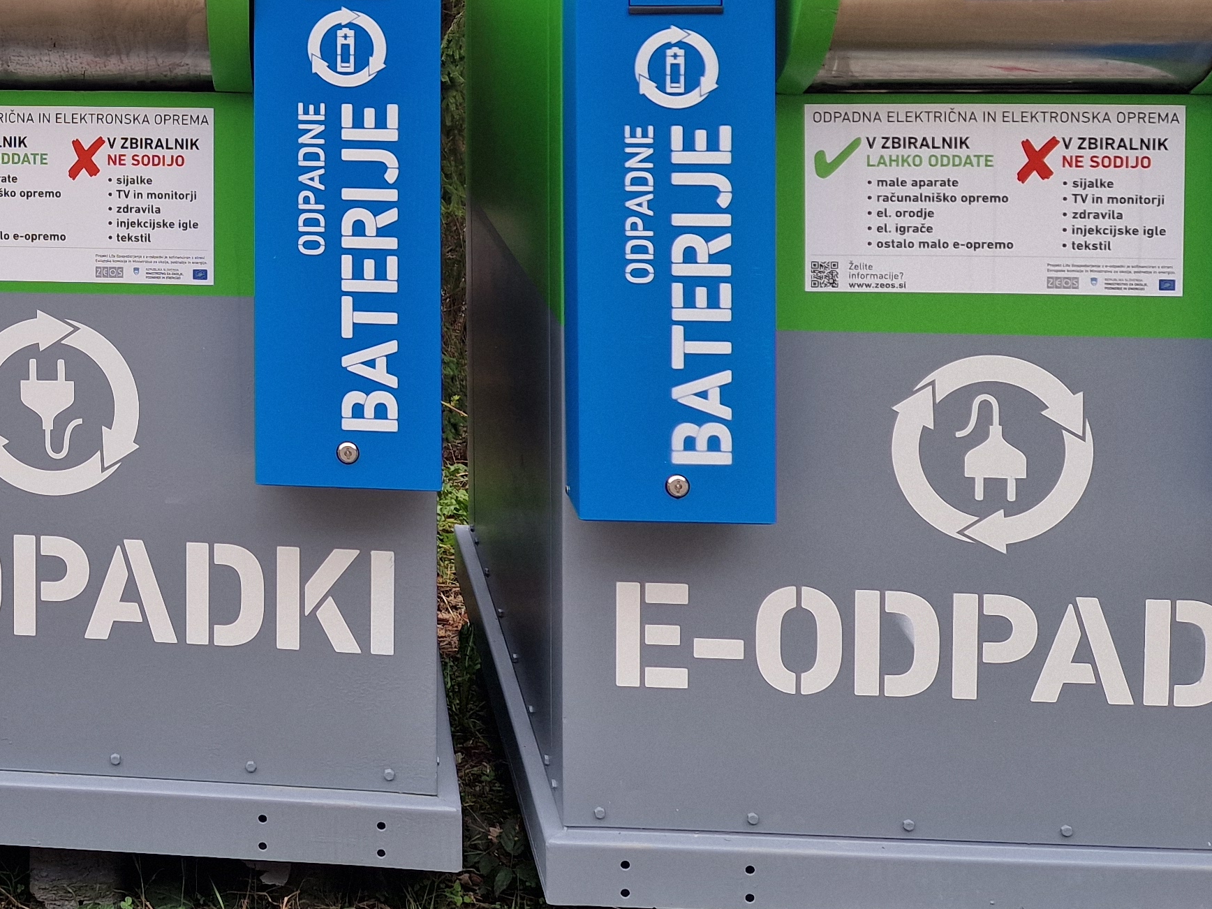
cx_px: 100
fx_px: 1856
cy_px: -4
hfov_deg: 34.0
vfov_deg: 26.1
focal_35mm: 53
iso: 50
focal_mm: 6.4
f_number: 1.8
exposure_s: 1/247
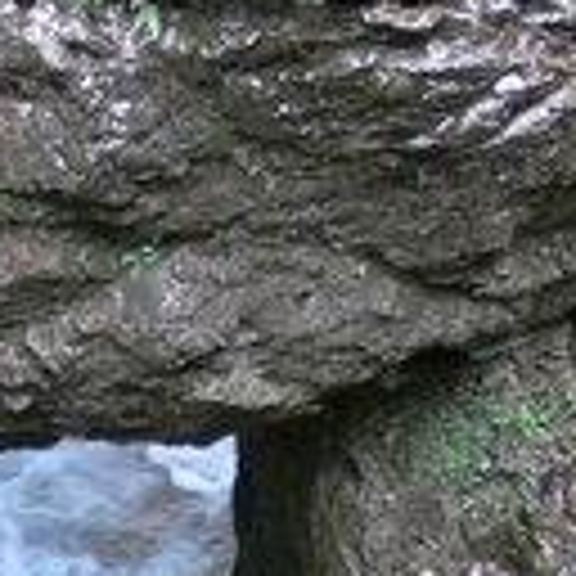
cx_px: -432
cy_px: 1030
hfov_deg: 8.8
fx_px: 3596
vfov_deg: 8.8
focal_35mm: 191
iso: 80
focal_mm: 7.4
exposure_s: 1/30
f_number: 2.8
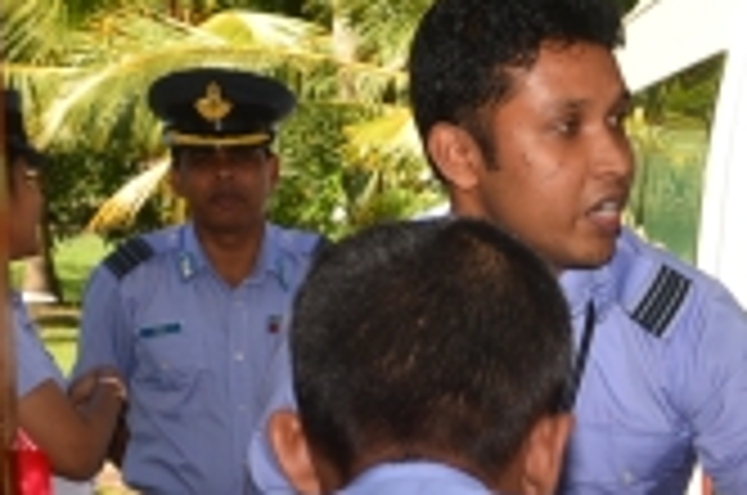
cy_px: 596
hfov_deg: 13.2
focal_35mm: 152
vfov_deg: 8.9
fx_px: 3148
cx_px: 855
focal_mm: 24
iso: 100
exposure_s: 1/125
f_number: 8
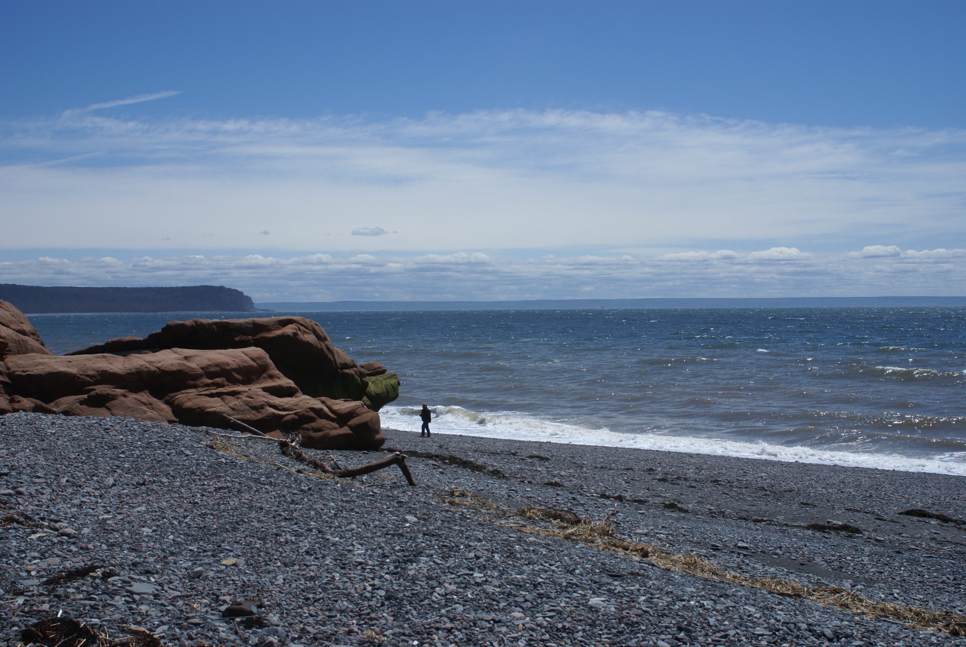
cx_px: 483
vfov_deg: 32.0
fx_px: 1128
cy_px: 324
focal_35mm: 42
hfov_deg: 46.3
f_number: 11
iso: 100
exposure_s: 1/400
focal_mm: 28
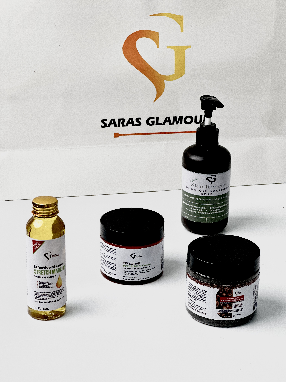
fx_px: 848
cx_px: 143
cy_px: 191
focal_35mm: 77
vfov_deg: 25.3
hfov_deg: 19.1
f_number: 2.8
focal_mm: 9
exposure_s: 1/99
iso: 80
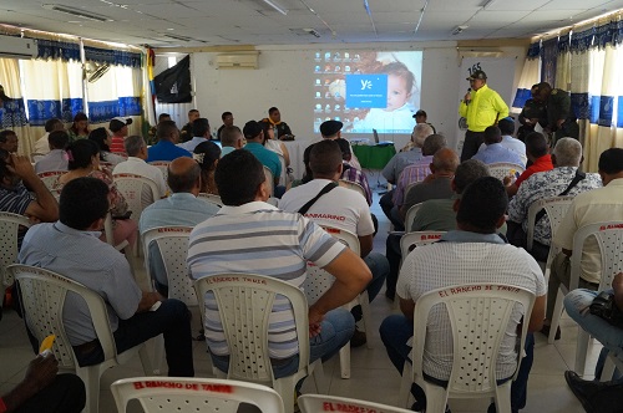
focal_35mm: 36
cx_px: 312
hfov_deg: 53.2
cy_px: 206
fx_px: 622
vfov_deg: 36.8
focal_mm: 24
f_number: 4
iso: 2000
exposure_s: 1/160
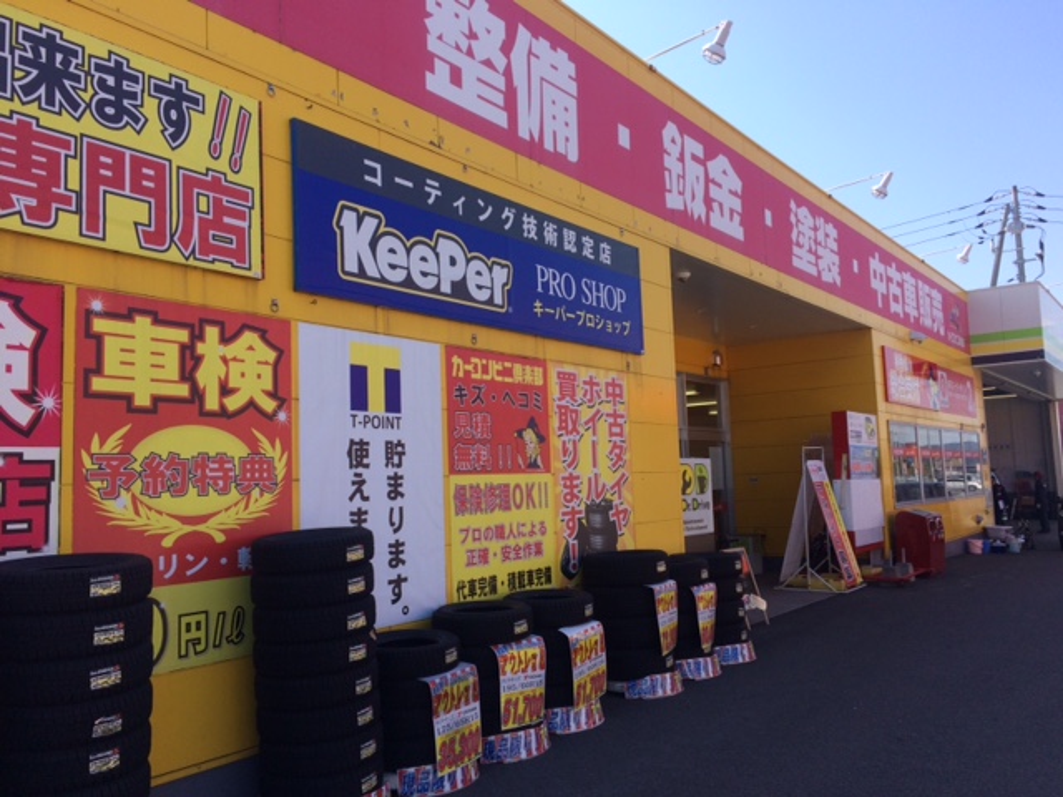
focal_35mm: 29
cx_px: 532
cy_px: 398
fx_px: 891
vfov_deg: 48.2
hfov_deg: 61.7
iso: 32
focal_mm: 4.15
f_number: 2.2
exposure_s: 1/1080
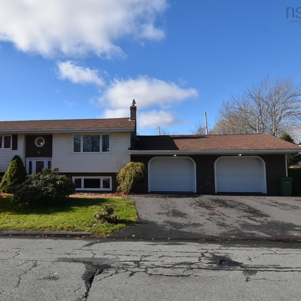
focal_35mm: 26
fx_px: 252
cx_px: 102
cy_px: 153
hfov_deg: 60.3
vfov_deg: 61.6
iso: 200
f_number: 9.5
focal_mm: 13
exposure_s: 1/350
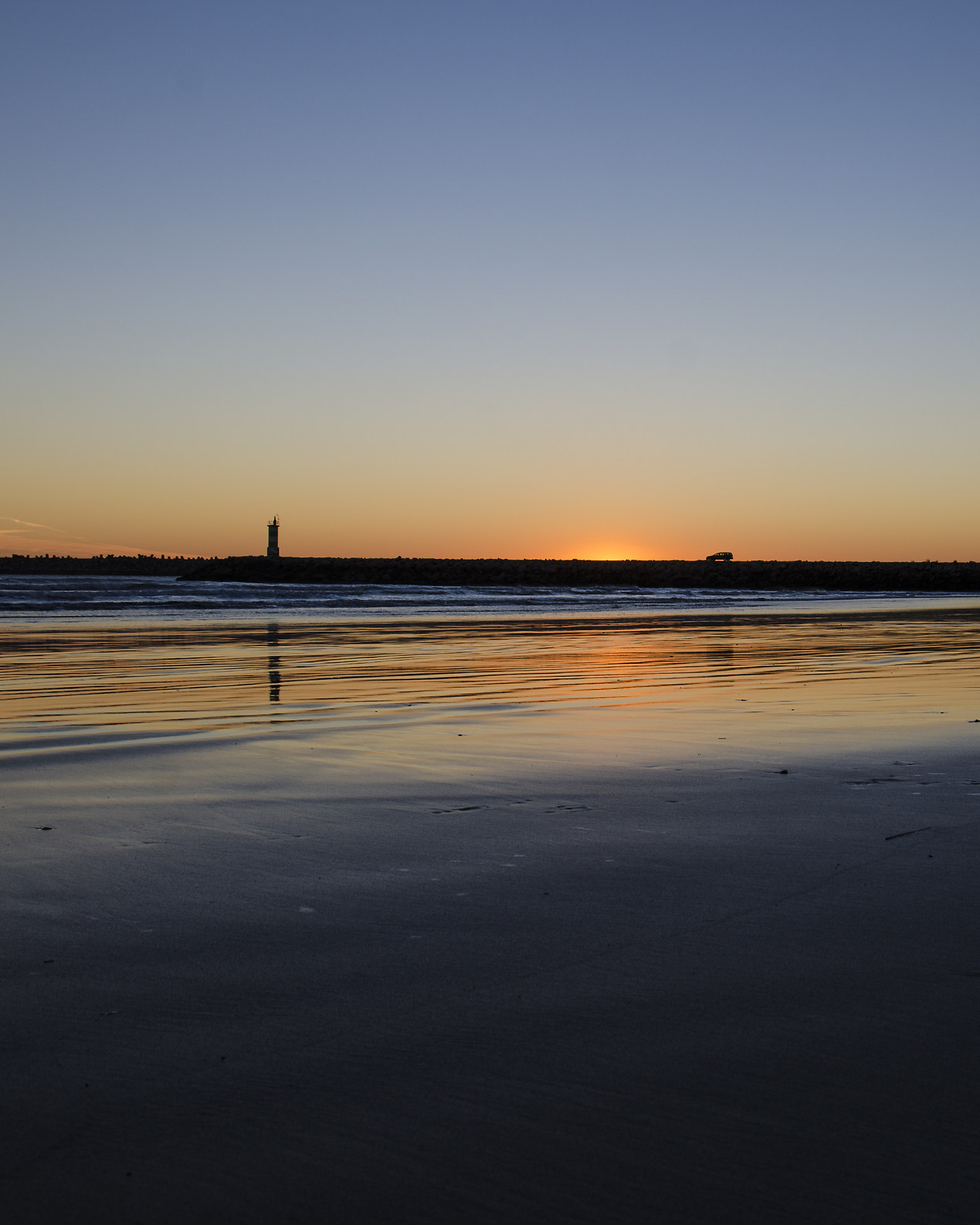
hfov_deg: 29.5
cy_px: 612
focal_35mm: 51
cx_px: 630
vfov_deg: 36.7
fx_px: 1850
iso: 100
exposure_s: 1/125
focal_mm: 24
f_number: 8
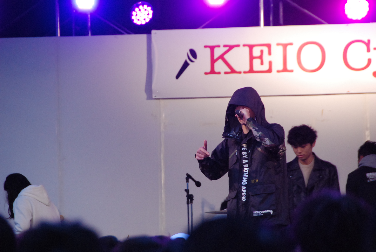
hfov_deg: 6.9
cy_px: 126
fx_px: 3137
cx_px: 188
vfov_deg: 4.6
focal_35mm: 300
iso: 1600
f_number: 5.6
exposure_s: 1/200
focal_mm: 200
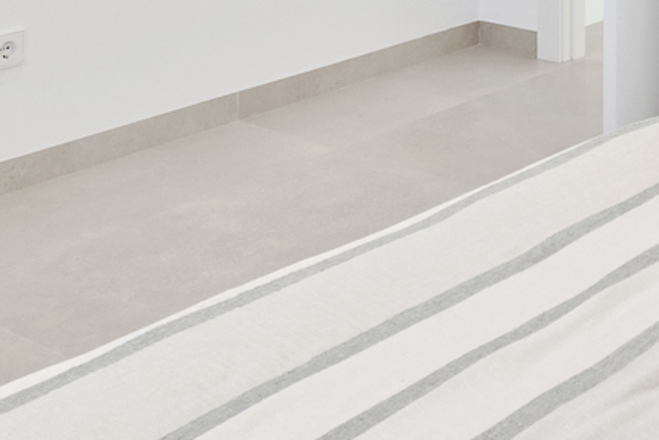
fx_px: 1355
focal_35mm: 74
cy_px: -345
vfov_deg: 15.8
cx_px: 743
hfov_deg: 25.2
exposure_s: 1/90
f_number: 5.6
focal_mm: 10.5
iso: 500
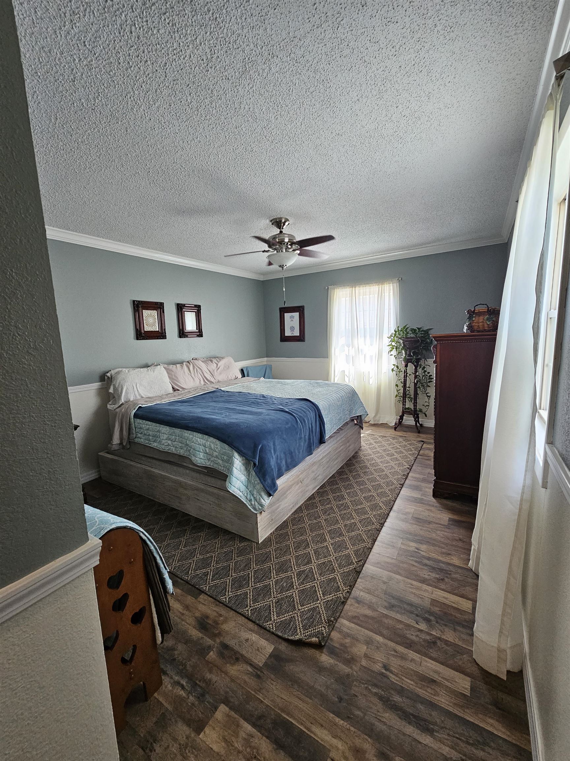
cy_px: 380
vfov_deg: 106.2
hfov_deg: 89.9
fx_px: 285
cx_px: 285
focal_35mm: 13
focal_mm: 2.2
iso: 200
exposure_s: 1/77.4
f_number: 2.2
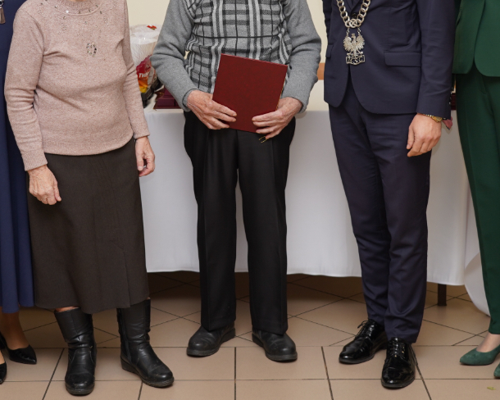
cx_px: 198
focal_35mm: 74
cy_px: 75
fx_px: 1095
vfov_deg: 20.4
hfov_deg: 25.7
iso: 250
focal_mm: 37
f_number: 4
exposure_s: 1/100
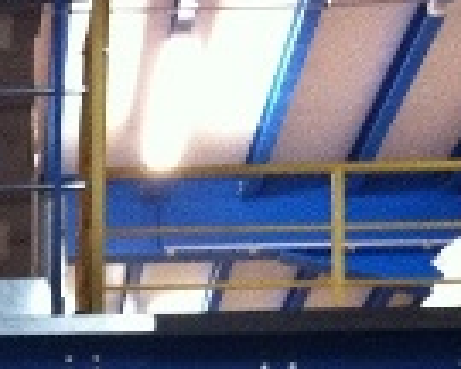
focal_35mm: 154
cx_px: -205
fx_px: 2101
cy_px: 721
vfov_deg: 9.4
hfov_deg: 12.0
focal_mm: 3.85
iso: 320
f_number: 2.8
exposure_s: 1/15
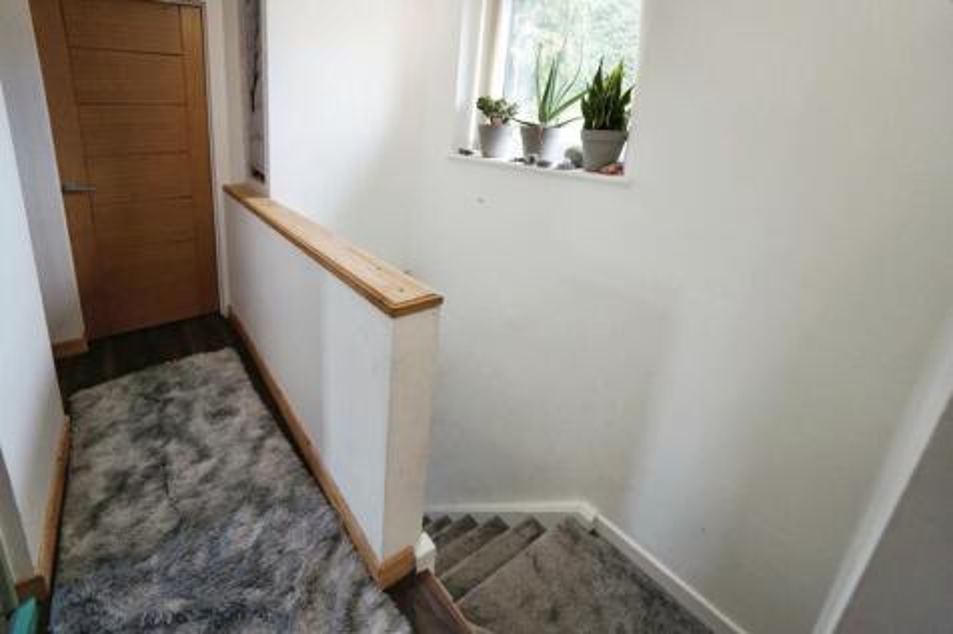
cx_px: 476
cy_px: 317
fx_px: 397
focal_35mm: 15
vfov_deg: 77.3
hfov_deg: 100.4
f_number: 4
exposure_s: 1/160
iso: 400
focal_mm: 10
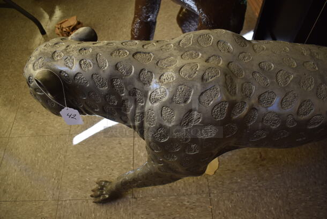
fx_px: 245
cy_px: 110
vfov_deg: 48.0
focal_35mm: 27
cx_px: 164
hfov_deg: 67.3
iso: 560
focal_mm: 18
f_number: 3.5
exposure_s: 1/250
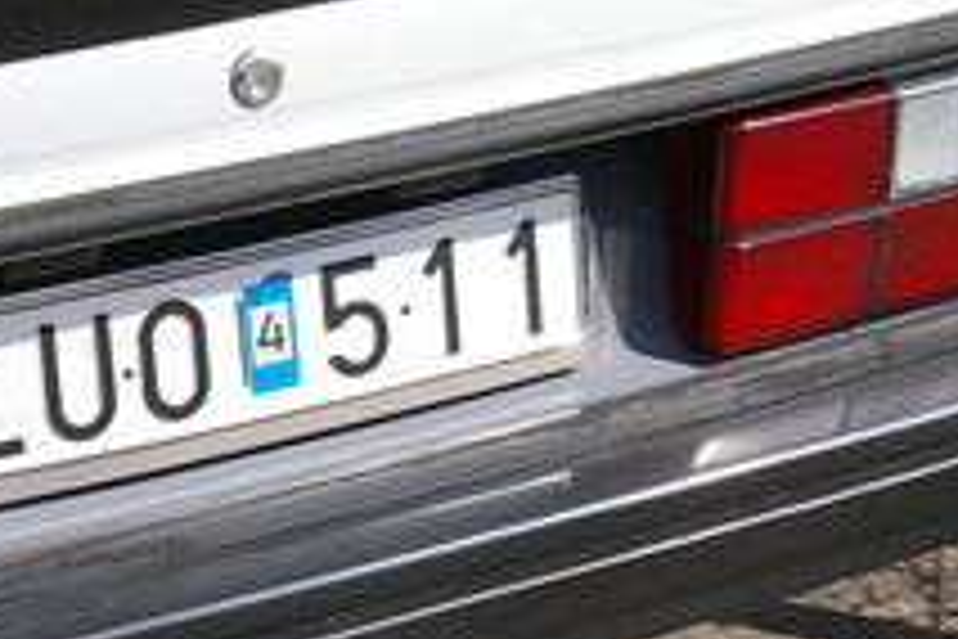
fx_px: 2874
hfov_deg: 18.7
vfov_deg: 12.6
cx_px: 184
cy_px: 518
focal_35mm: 108
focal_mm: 24
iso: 400
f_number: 8
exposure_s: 1/500
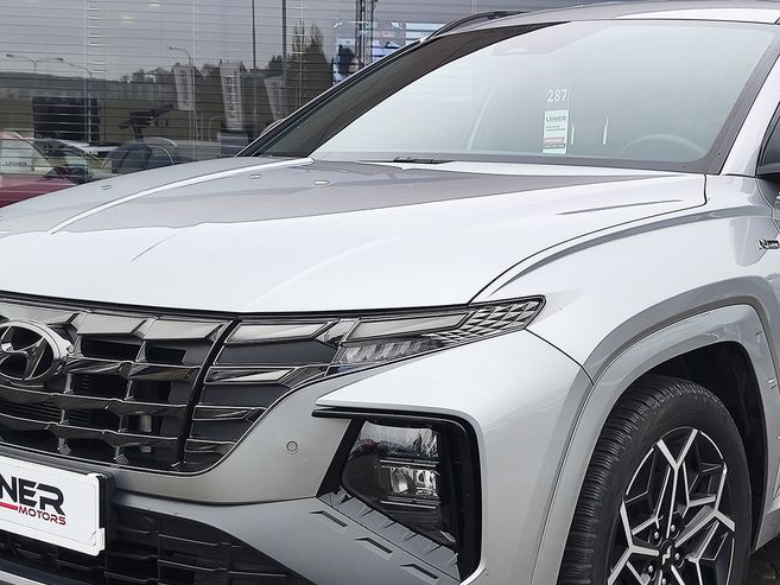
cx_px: 451
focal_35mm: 42
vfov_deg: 34.2
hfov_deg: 44.6
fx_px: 947
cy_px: 362
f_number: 1.69
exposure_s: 1/100
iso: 139
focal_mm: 7.01
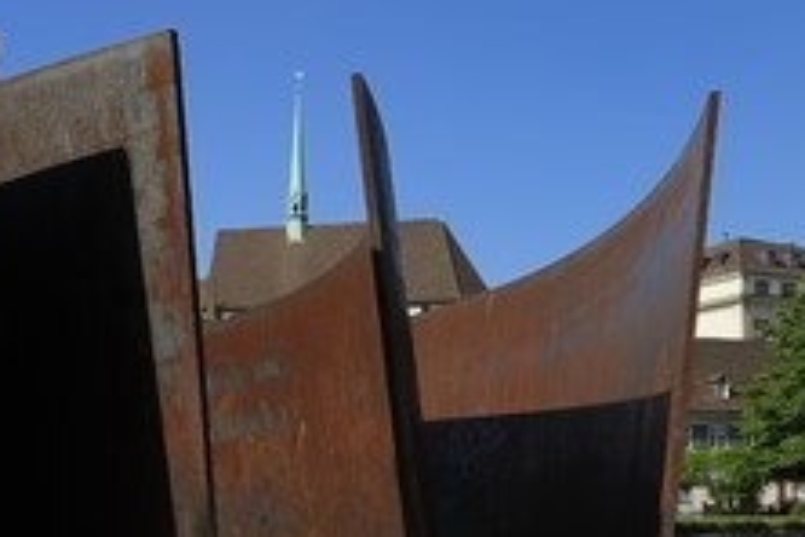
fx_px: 1185
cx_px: 257
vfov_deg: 25.0
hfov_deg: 37.1
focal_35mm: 53
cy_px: 439
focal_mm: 28
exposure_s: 1/125
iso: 200
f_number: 14
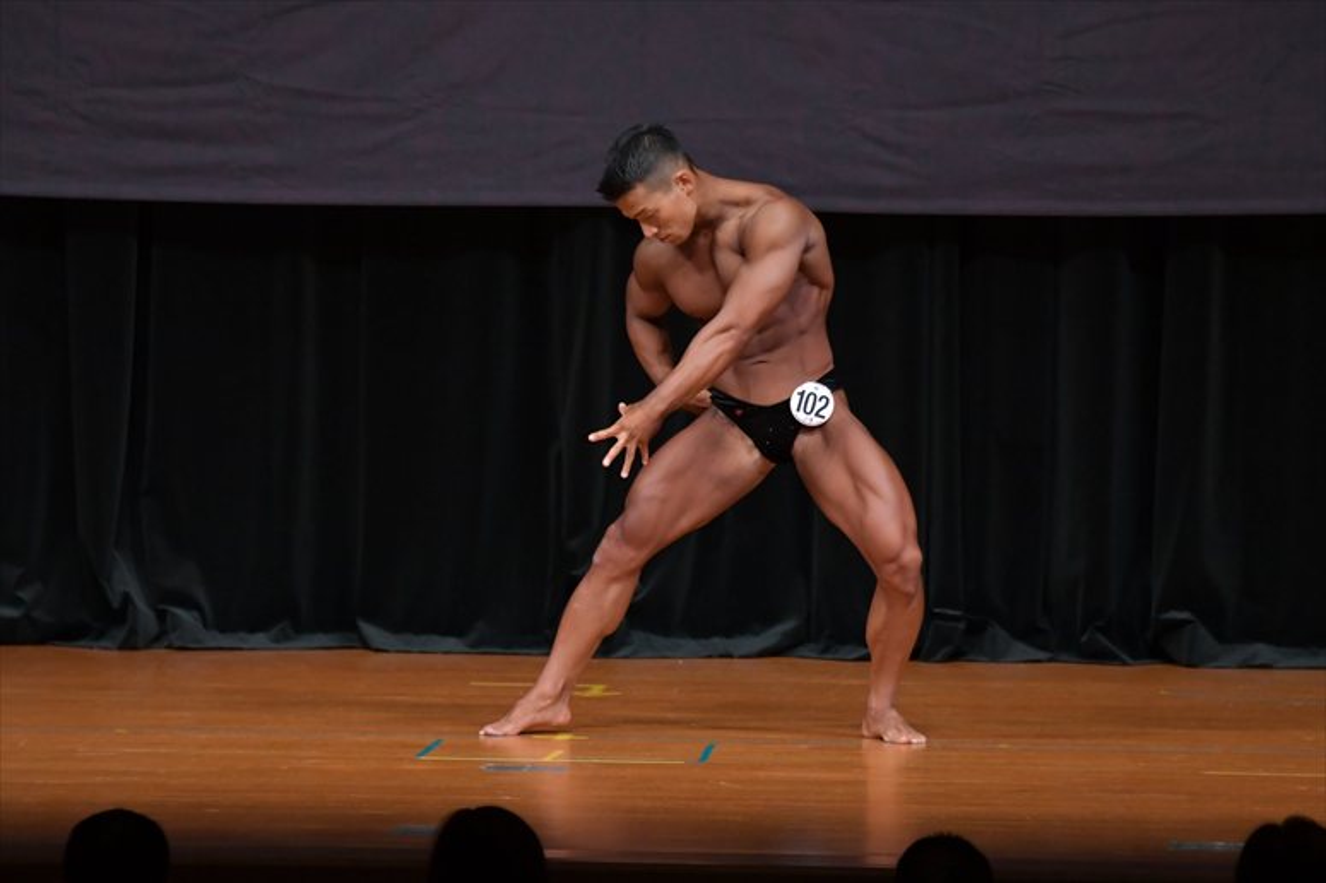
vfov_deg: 4.8
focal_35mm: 285
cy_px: 442
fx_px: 10493
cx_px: 663
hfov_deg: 7.2
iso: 4000
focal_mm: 190
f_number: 5.6
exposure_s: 1/400
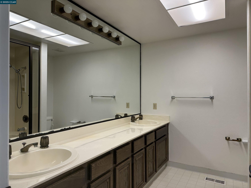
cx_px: 126
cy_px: 94
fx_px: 174
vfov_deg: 56.8
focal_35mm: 24
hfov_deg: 71.6
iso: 160
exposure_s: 1/120
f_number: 1.78
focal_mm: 6.86
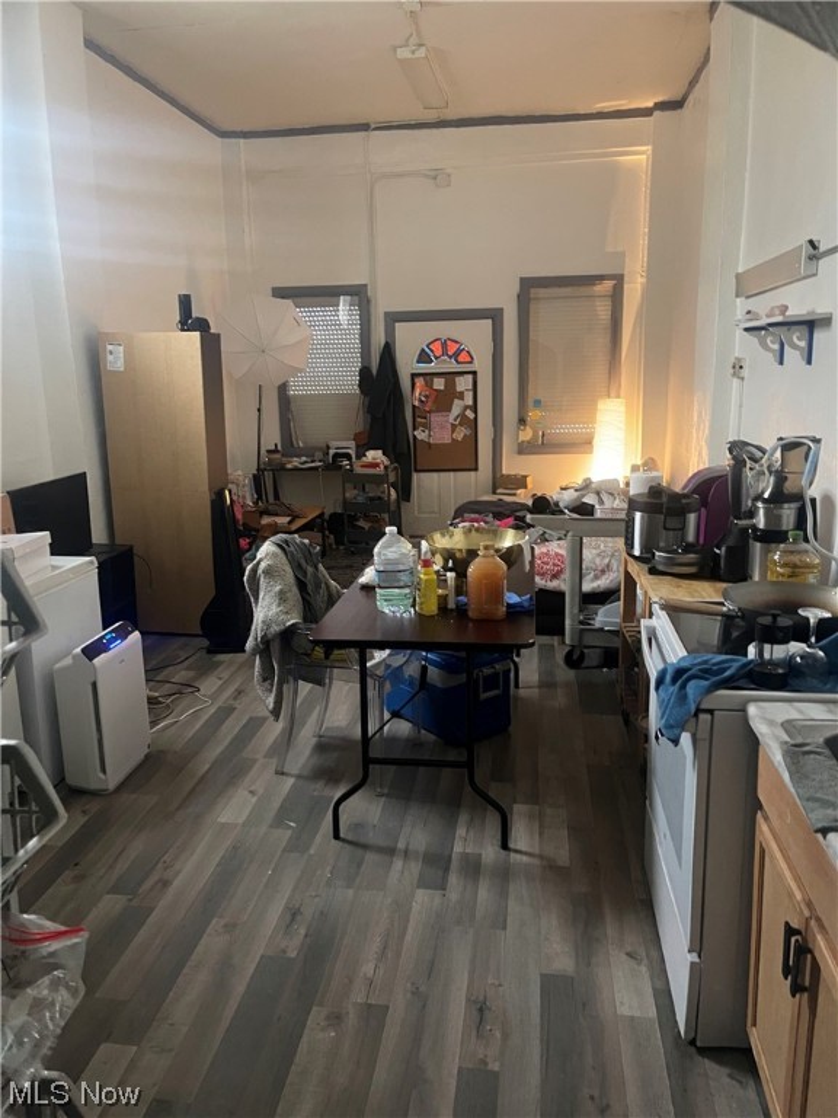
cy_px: 559
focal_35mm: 25
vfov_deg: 69.4
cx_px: 419
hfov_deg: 54.9
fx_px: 807
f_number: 1.6
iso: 640
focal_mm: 5.1
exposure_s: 1/31
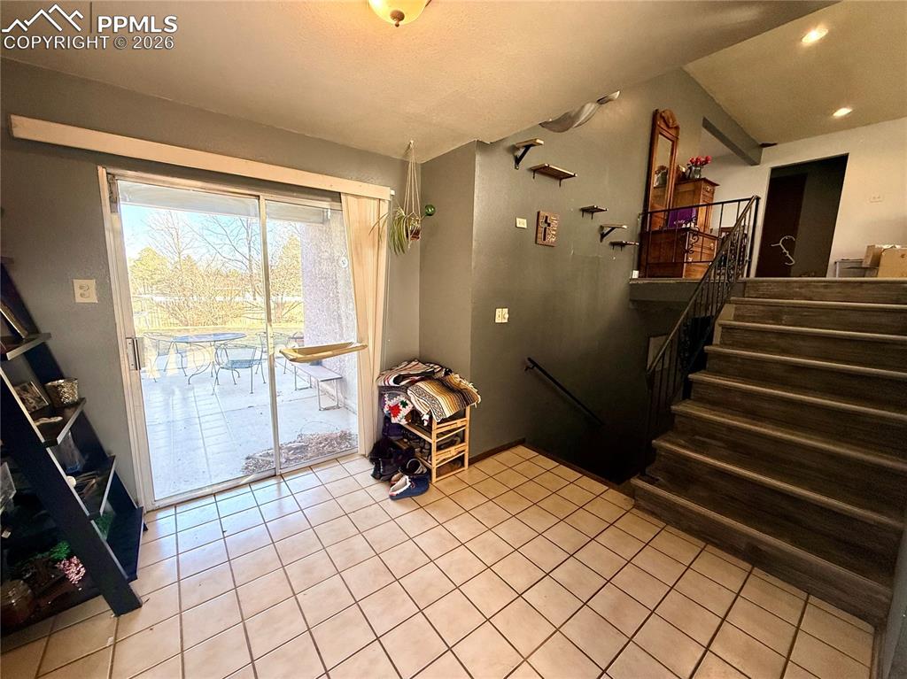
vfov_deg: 85.6
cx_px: 454
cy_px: 340
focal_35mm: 14
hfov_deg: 102.1
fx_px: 367
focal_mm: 2.22
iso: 200
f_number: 2.2
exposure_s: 1/120
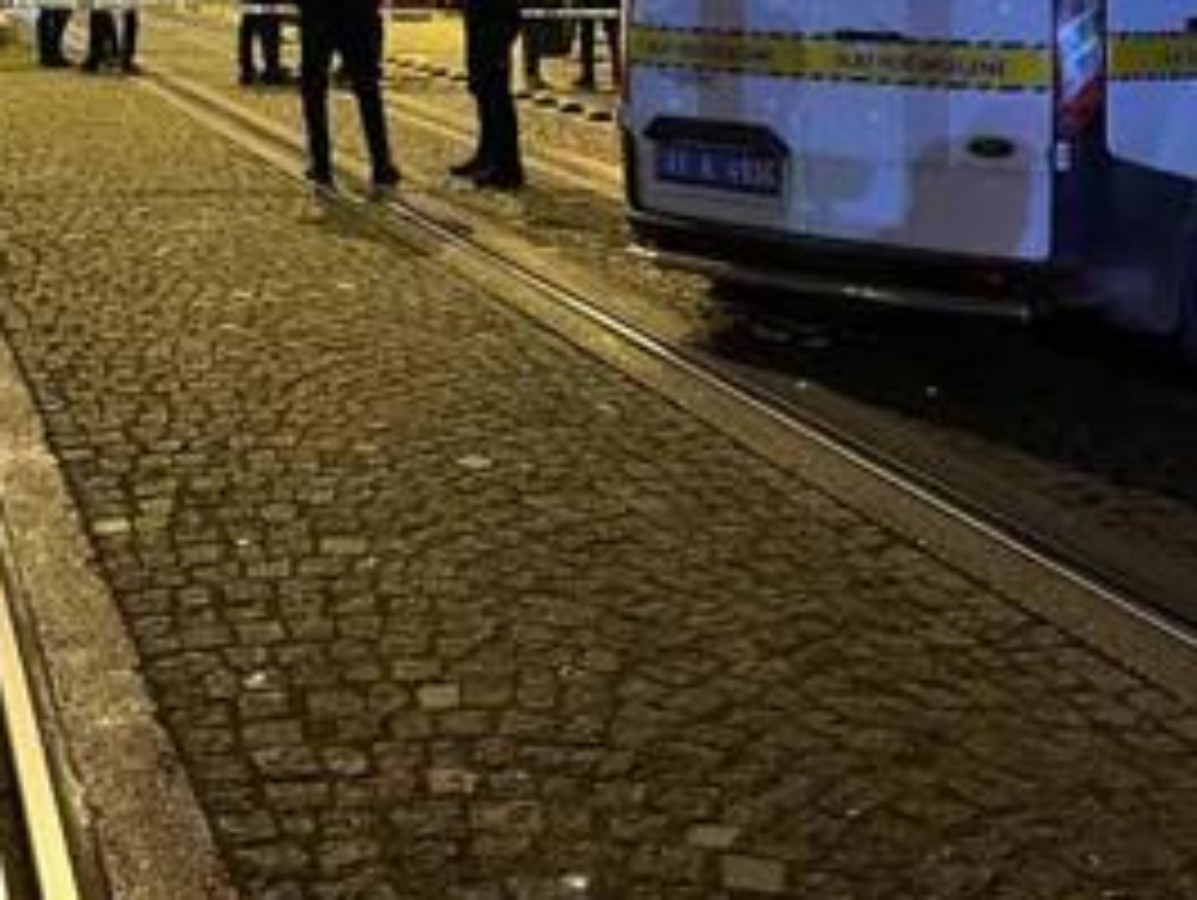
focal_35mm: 53
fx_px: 1834
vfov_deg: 26.2
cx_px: 371
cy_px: 7
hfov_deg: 35.7
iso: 500
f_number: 1.6
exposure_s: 1/25
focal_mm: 5.1
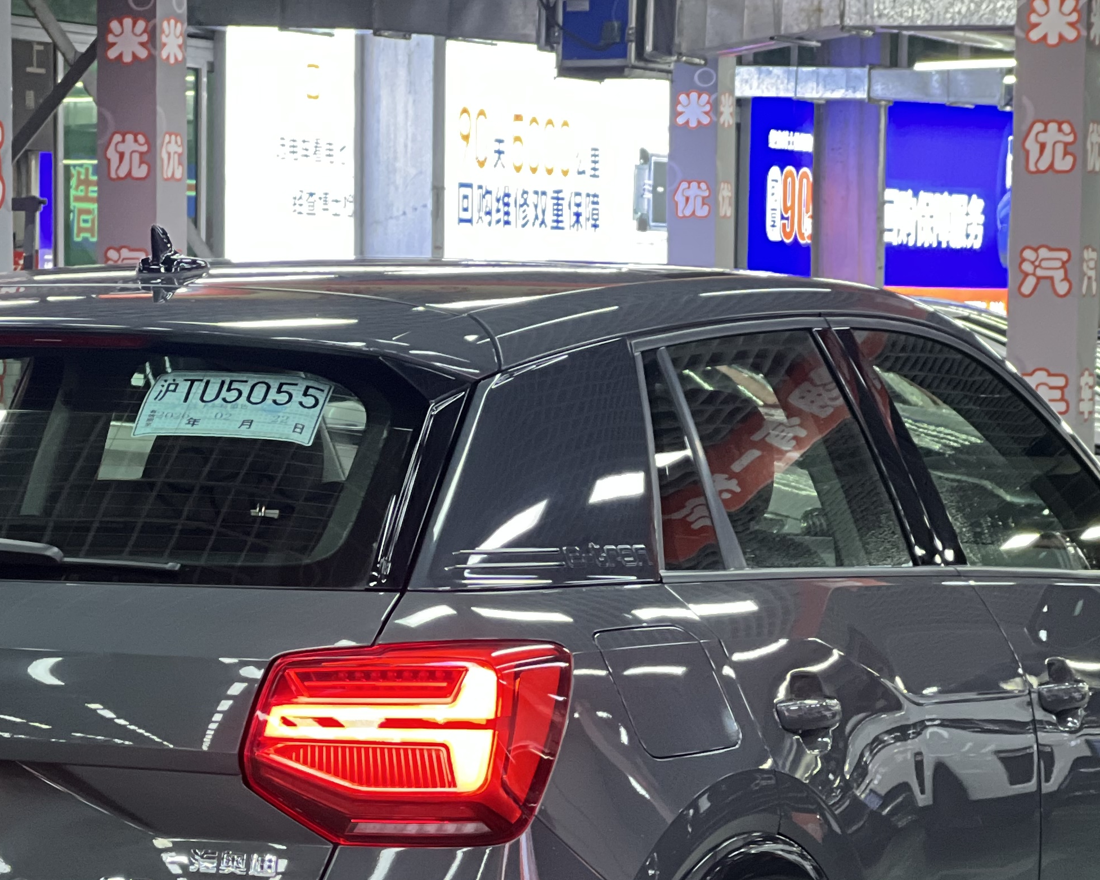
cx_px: 331
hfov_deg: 12.4
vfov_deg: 9.9
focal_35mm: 155
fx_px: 5046
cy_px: 847
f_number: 2.8
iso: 250
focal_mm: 9
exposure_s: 1/33
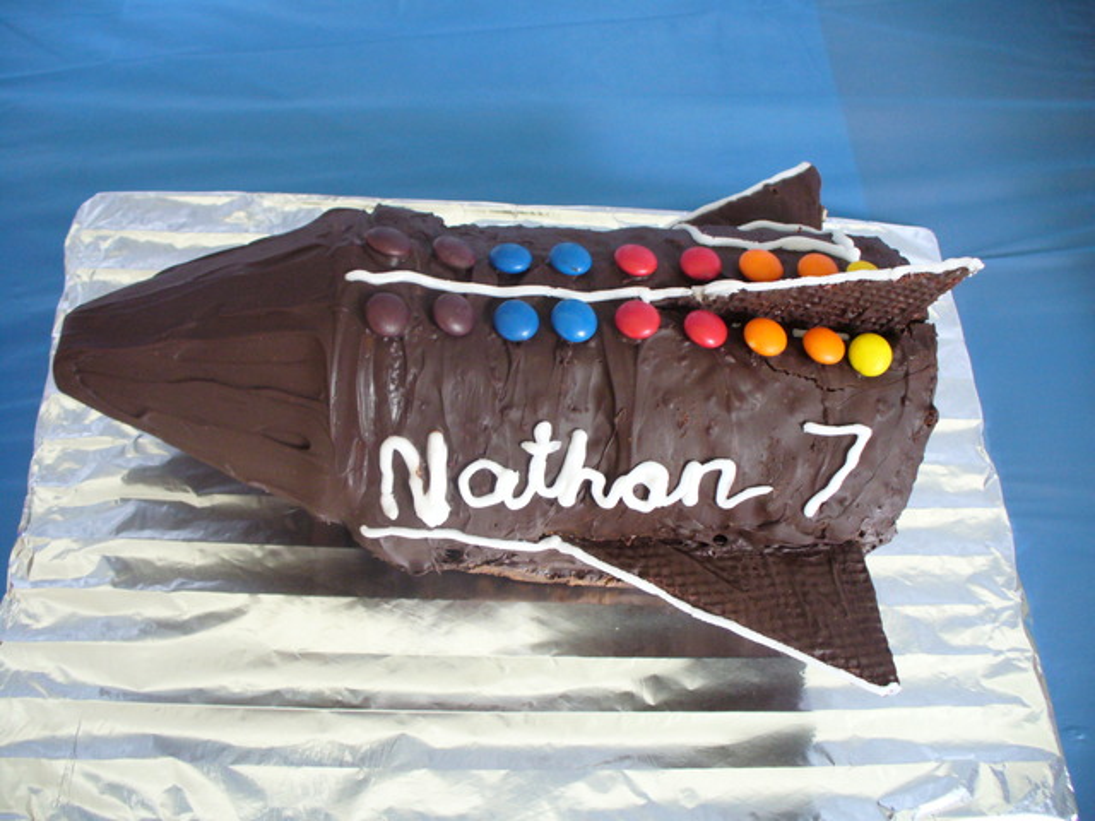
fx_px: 1170
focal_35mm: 37
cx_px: 548
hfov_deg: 50.1
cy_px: 410
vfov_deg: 38.7
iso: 200
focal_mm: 6.1
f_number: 2.8
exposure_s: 1/20
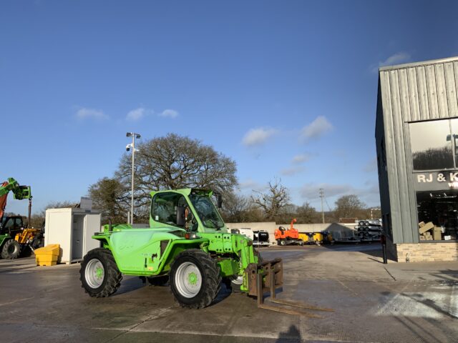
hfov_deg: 61.7
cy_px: 172
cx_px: 229
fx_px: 384
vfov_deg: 48.2
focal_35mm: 29
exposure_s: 1/2667
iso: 20
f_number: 1.8
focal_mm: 3
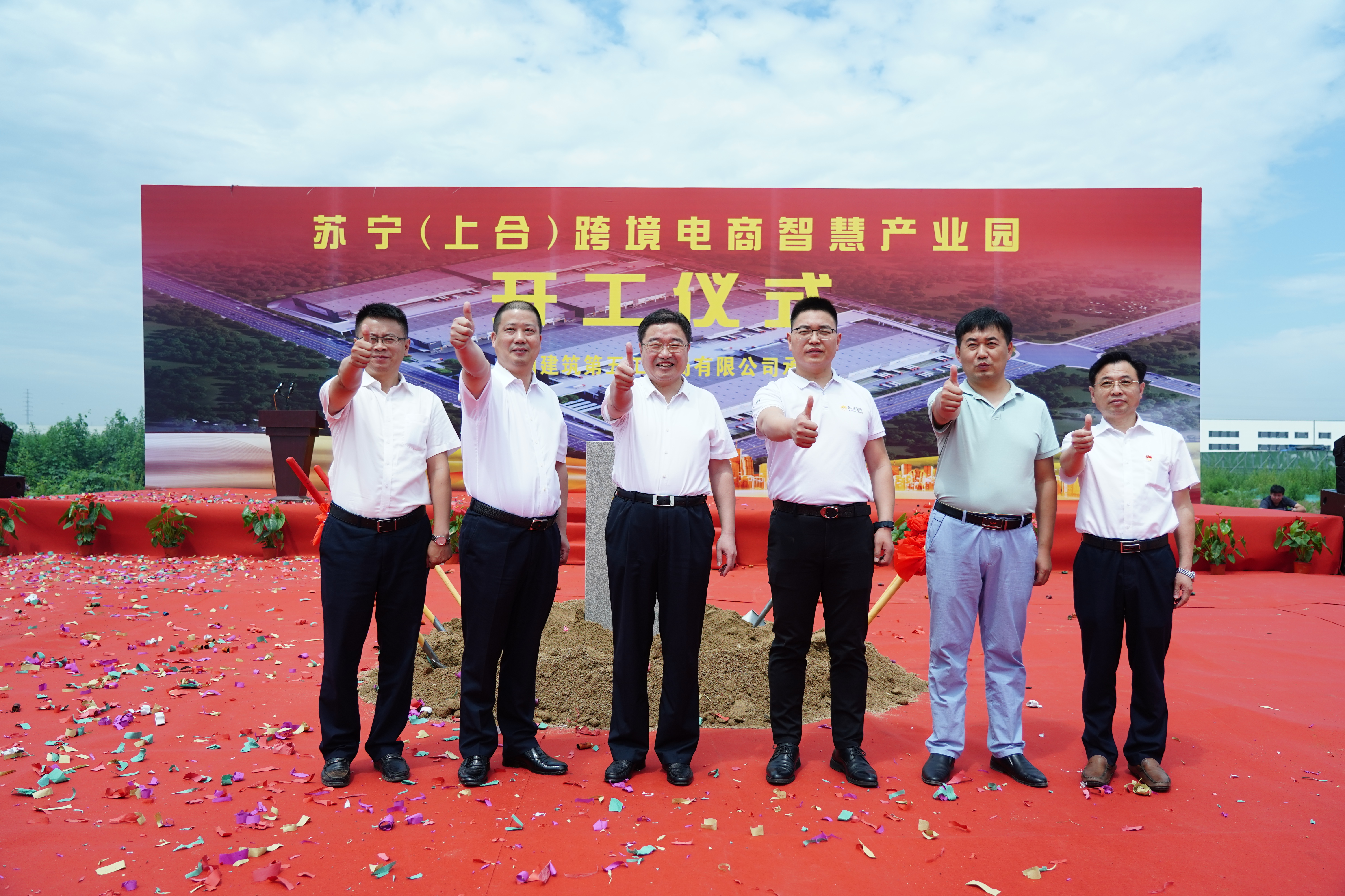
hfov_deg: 63.7
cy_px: 448
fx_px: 1083
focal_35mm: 29
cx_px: 672
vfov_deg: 45.0
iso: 320
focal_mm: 29
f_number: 4
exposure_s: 1/2500
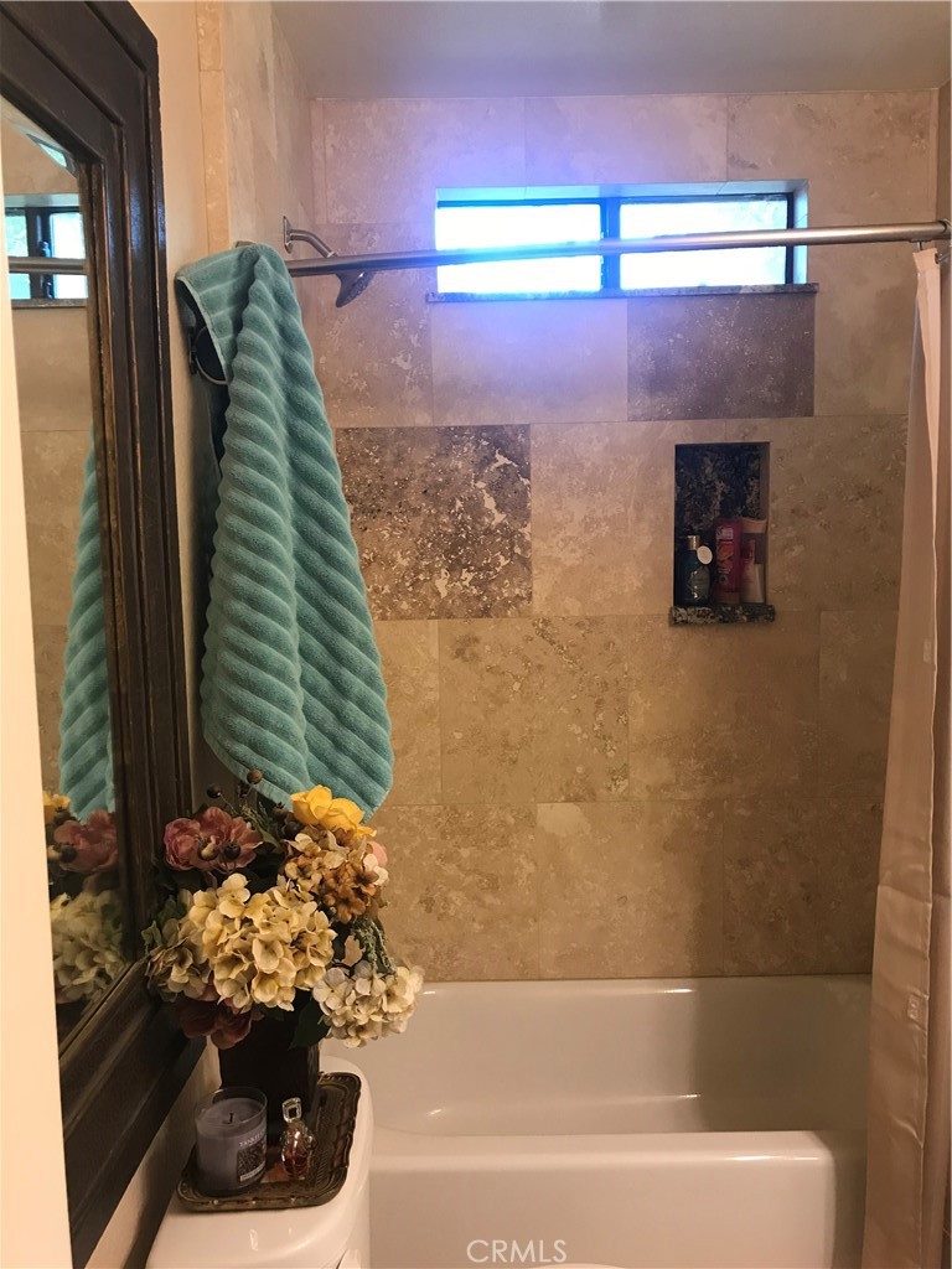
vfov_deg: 63.4
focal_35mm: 28
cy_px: 634
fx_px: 1027
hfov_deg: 49.7
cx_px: 476
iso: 40
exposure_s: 1/17
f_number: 1.8
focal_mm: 3.99
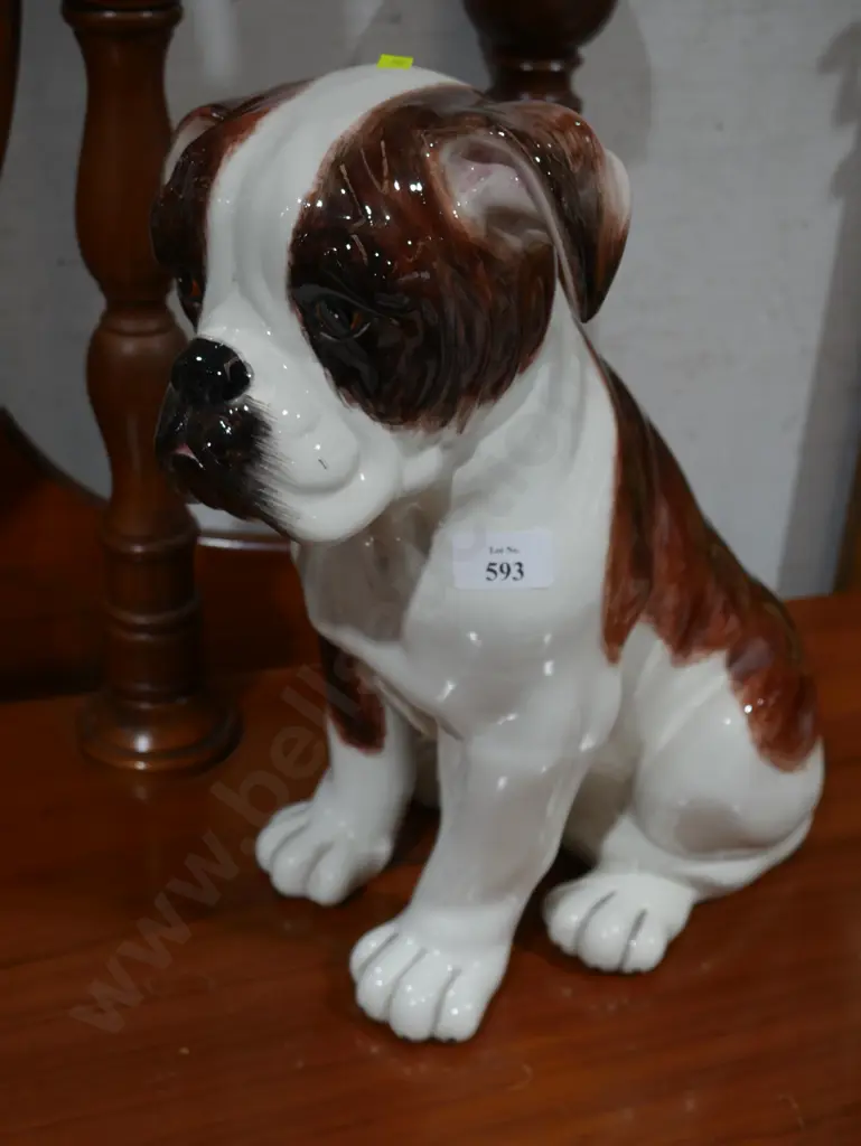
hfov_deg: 30.3
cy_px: 573
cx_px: 430
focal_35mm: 48
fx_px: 1591
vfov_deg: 39.6
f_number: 5.2
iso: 320
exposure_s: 1/60
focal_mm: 24
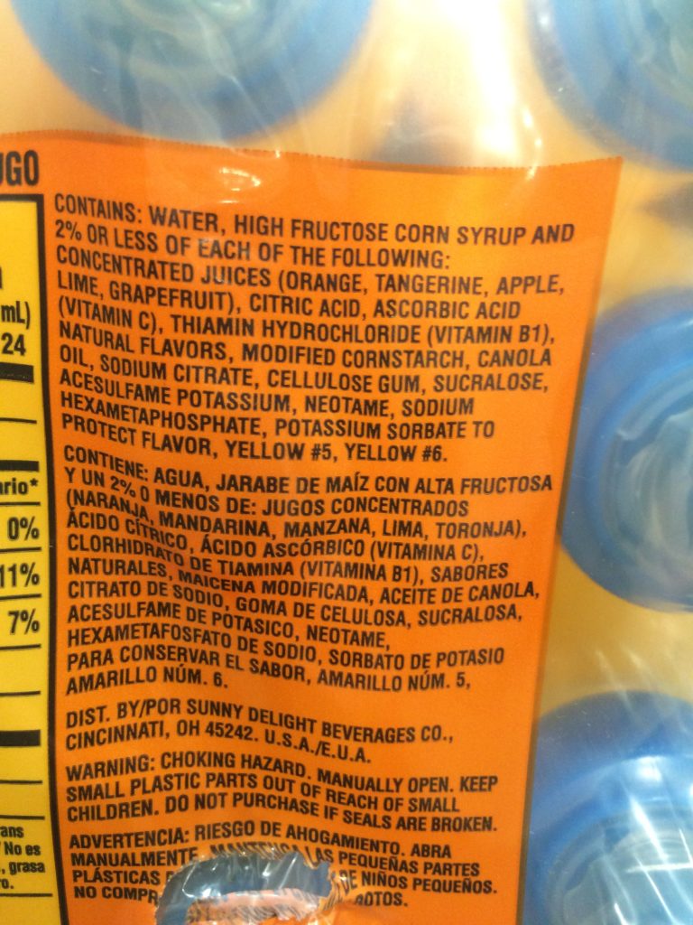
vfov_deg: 61.7
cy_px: 462
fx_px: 774
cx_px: 346
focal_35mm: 29
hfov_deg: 48.2
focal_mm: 4.15
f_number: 2.2
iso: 160
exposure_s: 1/30
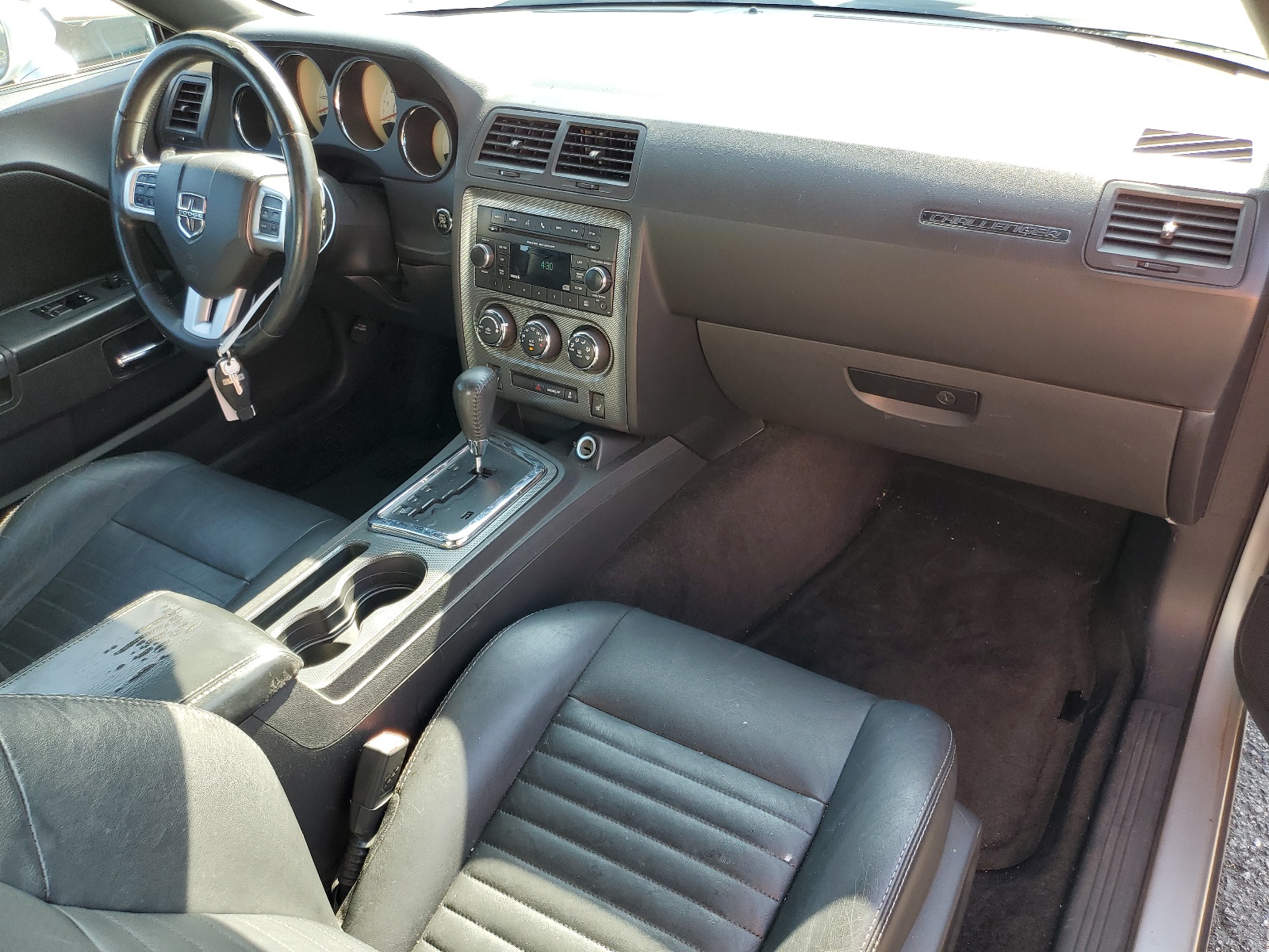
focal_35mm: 26
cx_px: 634
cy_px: 476
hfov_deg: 67.3
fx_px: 953
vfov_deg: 53.1
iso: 50
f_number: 1.5
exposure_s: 1/179
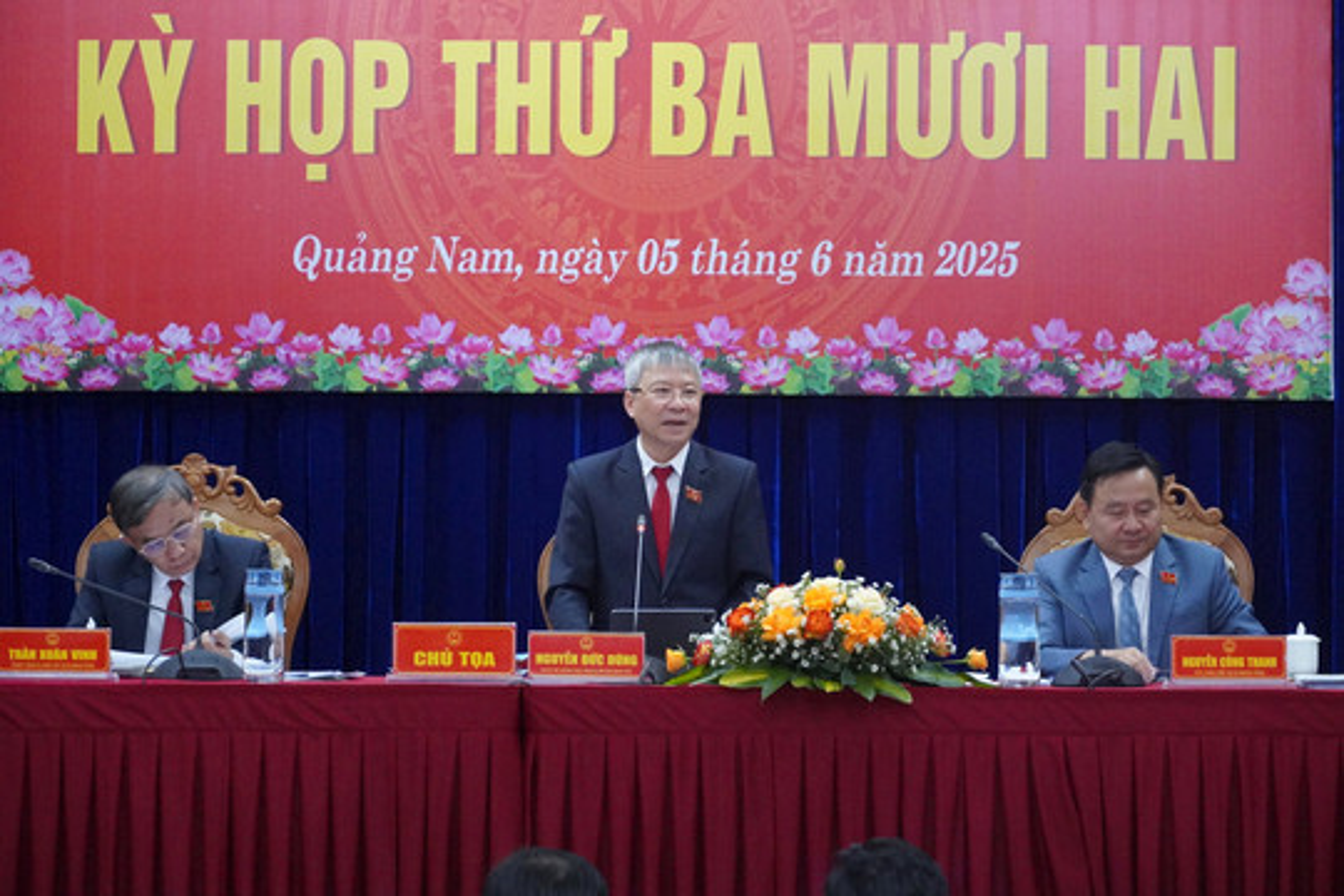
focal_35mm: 124
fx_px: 4648
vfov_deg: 11.0
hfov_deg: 16.5
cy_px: 448
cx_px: 672
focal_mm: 83
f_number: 5.6
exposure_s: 1/125
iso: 6400
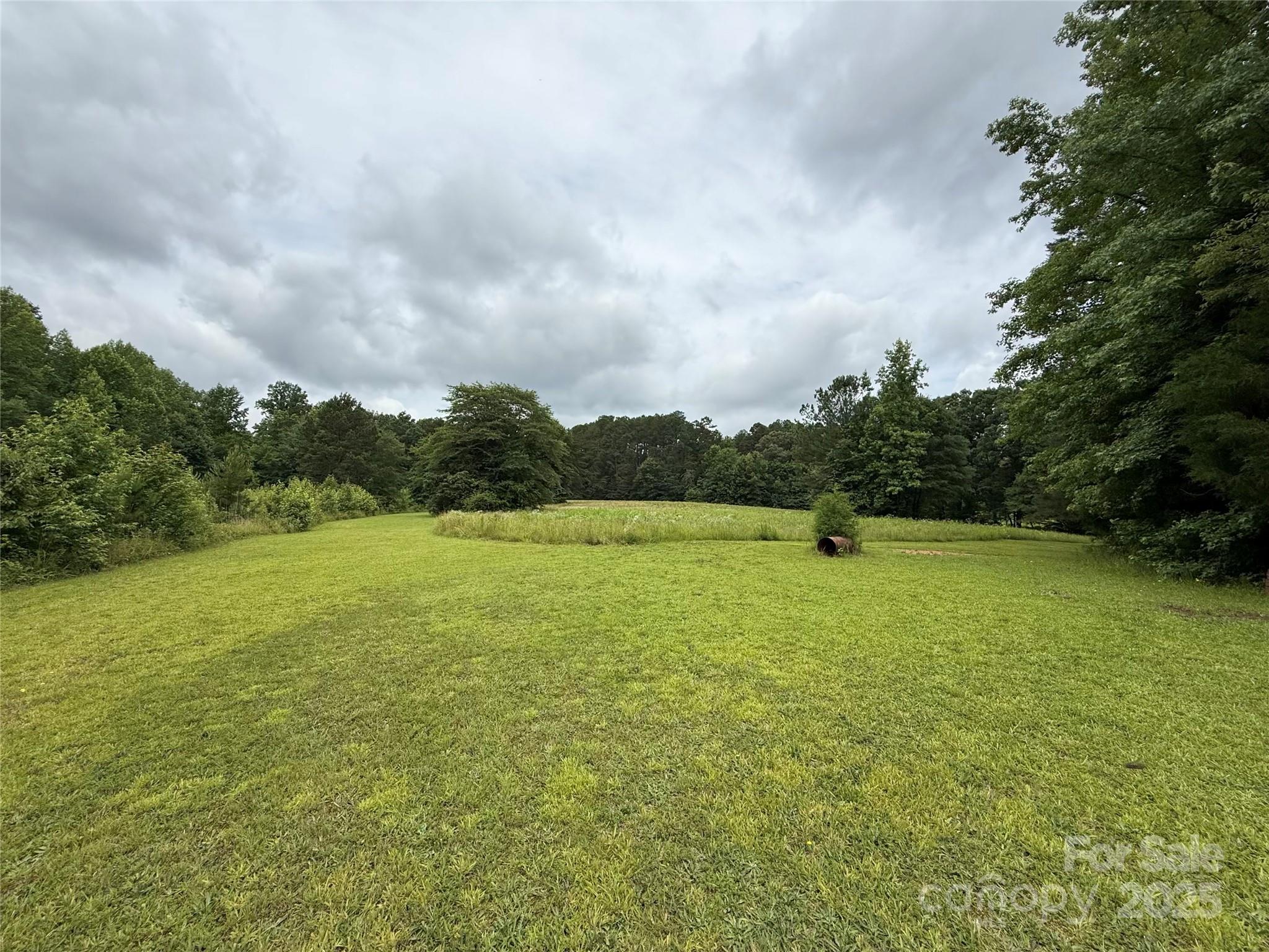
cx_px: 634
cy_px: 476
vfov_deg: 85.7
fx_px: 513
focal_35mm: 14
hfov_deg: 102.1
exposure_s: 1/2092
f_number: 2.2
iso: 50
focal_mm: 2.22
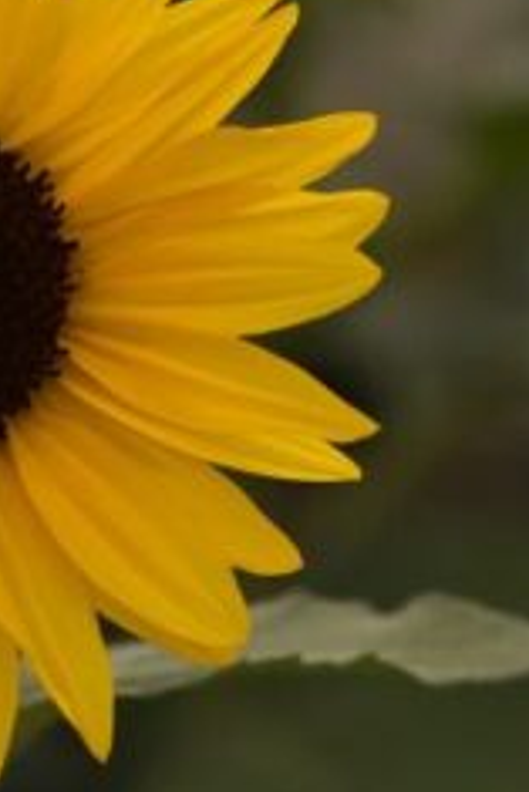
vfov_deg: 8.0
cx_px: -77
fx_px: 5656
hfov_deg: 5.3
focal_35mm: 257
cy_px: 543
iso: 400
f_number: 5.6
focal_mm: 105
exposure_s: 1/1250
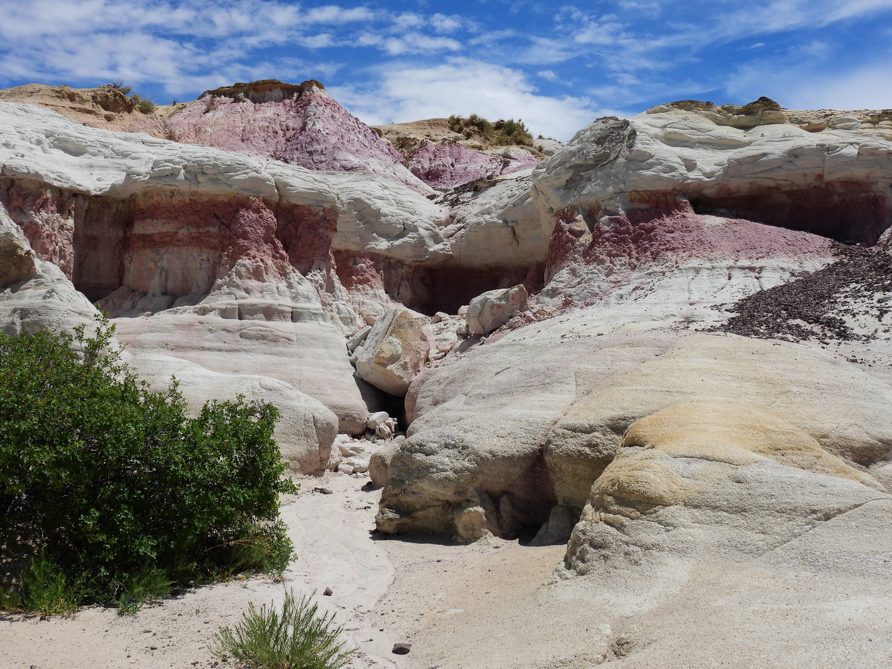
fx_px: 1108
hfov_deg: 43.9
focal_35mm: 43
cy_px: 334
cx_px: 446
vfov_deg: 33.6
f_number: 4.5
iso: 100
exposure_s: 1/1600
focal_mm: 7.7
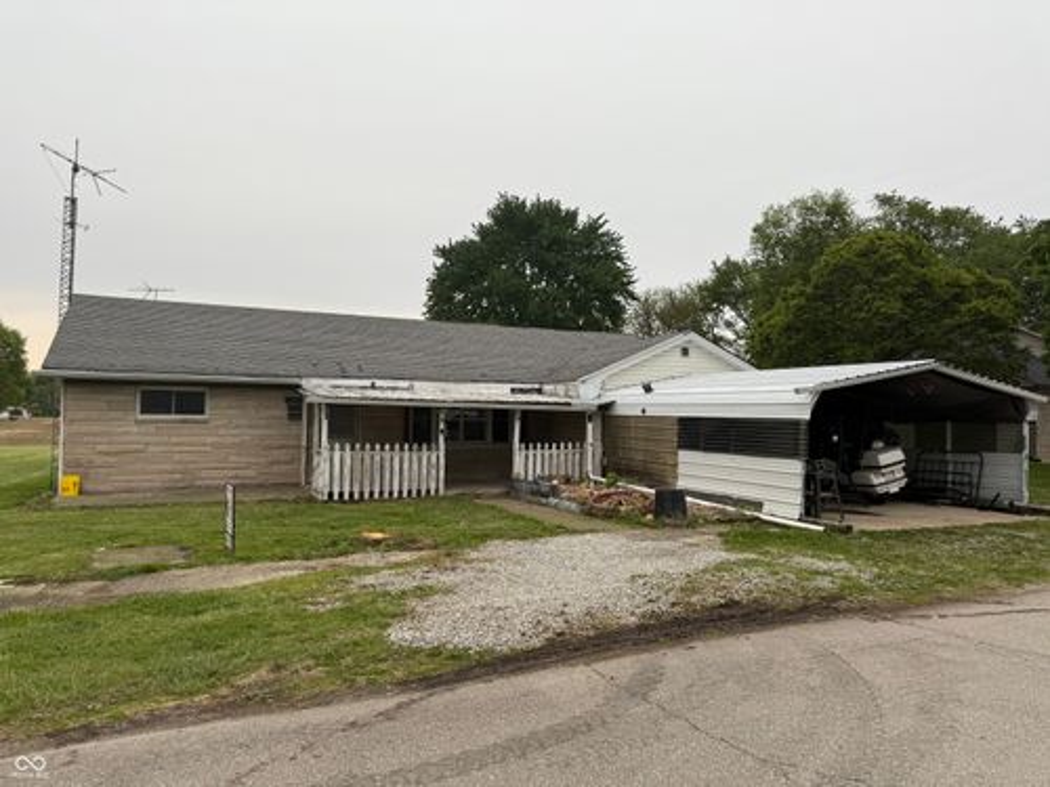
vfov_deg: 56.8
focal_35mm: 24
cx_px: 525
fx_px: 728
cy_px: 394
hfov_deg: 71.6
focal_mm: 6.76
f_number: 1.78
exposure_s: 1/302
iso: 80
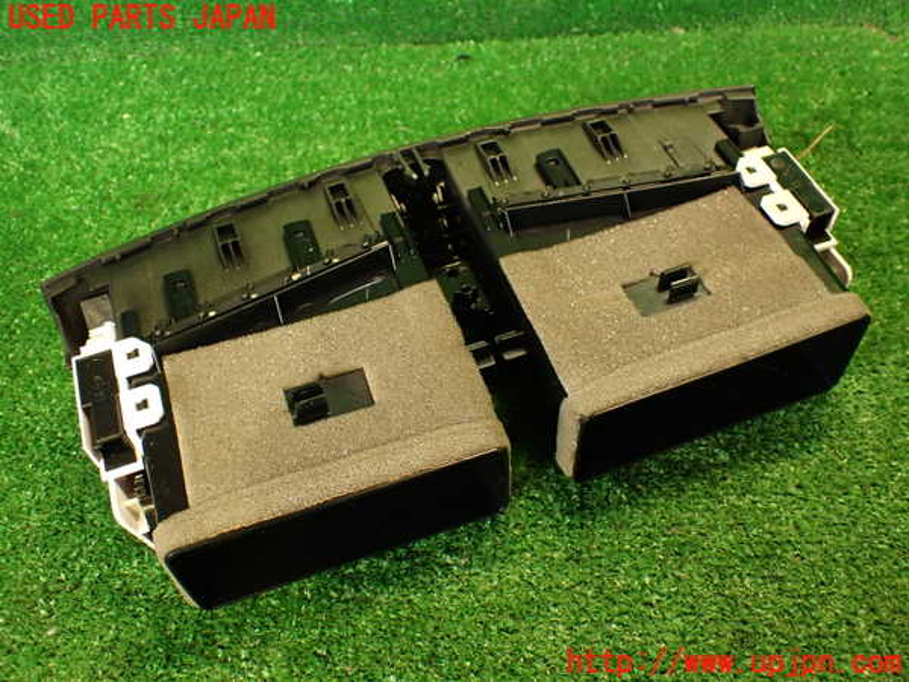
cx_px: 454
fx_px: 840
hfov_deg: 56.8
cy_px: 341
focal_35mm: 32
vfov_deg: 44.2
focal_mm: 5.79
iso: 320
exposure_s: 1/30
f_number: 2.4
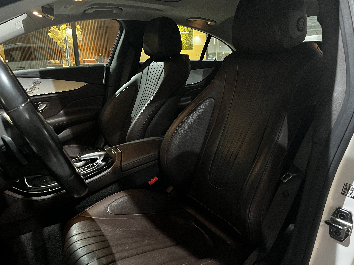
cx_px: 177
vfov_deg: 53.1
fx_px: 266
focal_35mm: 26
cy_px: 132
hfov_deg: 67.3
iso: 800
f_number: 1.6
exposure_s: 1/30
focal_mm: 5.1
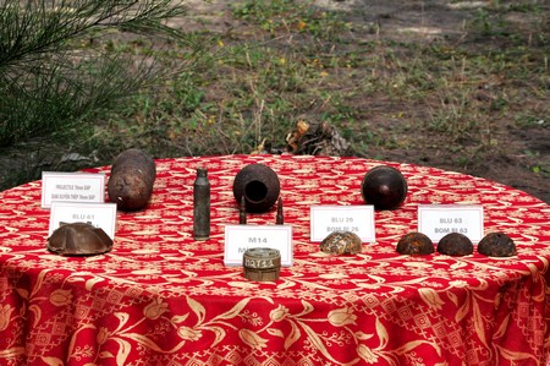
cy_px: 183
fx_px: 1831
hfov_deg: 17.1
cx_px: 275
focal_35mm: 120
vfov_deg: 11.4
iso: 800
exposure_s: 1/2500
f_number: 13
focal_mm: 80
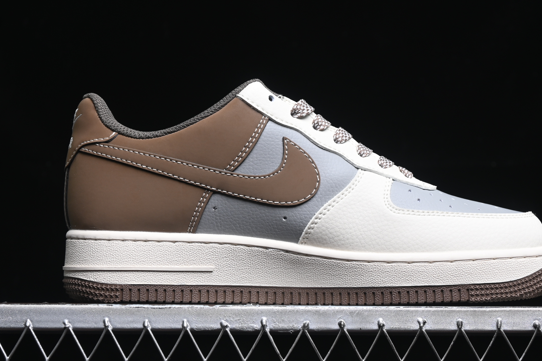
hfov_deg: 20.8
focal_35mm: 98
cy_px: 159
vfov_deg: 14.0
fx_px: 1475
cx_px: 311
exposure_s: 1/60
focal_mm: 50
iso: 160
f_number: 6.3
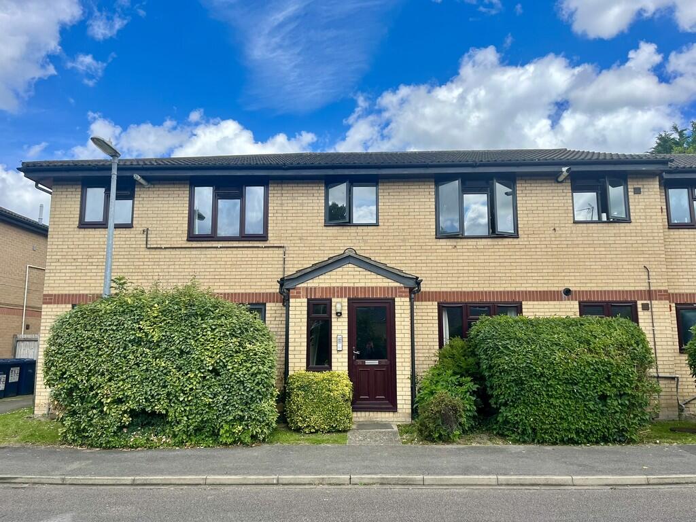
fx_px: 523
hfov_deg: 67.3
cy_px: 261
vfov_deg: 53.1
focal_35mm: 26
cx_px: 348
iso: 50
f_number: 1.6
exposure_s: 1/2358
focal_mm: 5.1
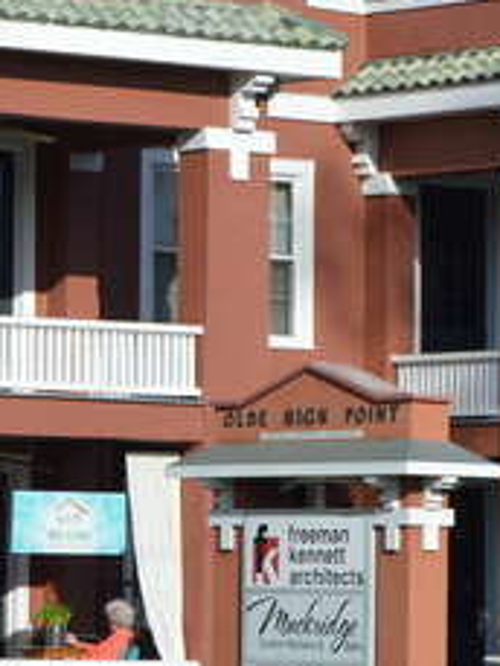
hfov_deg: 5.9
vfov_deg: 7.9
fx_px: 4849
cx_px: -163
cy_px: 294
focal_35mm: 252
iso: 100
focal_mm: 50
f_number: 9
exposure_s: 1/320
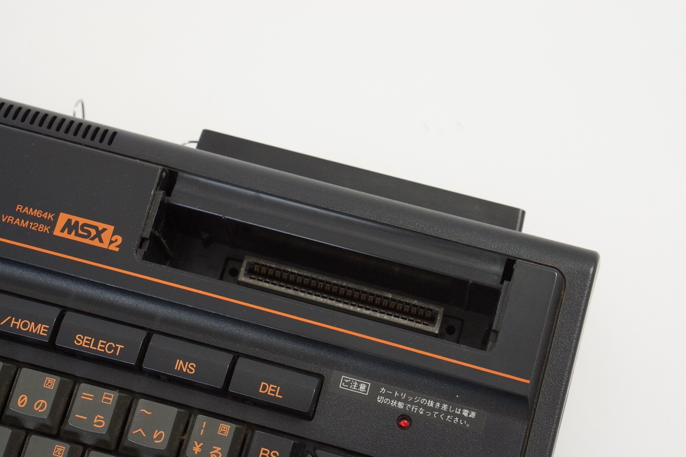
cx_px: 343
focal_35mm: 75
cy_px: 228
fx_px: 1429
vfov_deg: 18.2
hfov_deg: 27.0
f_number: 6.3
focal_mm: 50
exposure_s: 1/80
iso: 1250
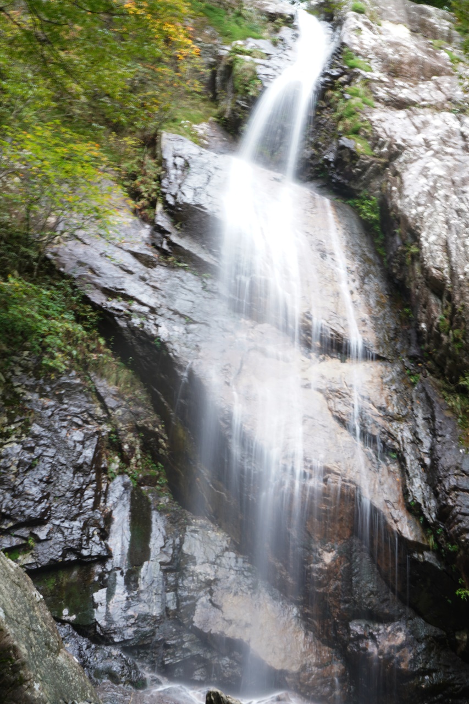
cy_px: 352
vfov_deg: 43.6
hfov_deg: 29.9
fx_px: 880
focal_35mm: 45
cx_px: 234
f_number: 22
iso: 100
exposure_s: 2
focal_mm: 30
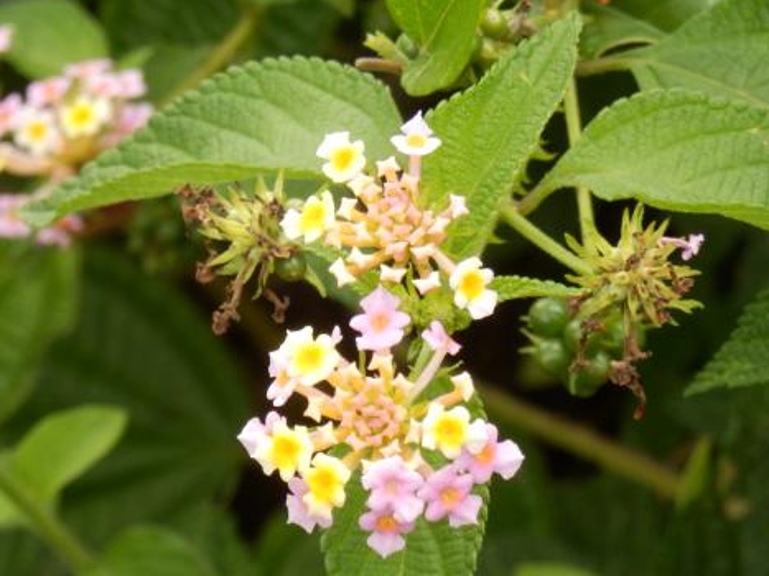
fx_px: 7551
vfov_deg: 4.4
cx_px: 263
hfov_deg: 5.8
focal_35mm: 340
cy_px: 247
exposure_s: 1/200
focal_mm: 44.4
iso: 250
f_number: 6.2
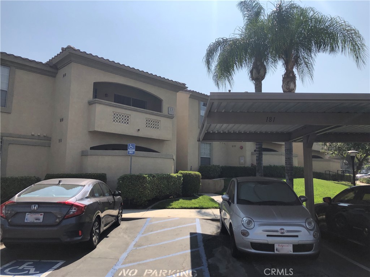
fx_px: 299
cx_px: 185
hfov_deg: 63.4
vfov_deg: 49.7
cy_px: 138
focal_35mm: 28
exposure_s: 1/3247
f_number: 1.8
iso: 25
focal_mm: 3.99
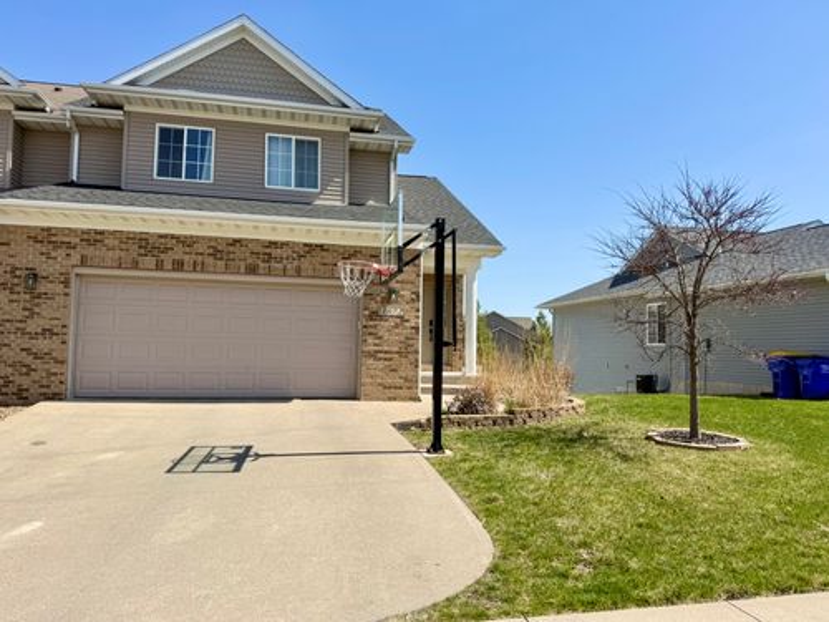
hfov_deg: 71.6
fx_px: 575
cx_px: 414
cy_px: 311
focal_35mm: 24
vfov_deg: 56.8
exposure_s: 1/4975
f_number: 1.78
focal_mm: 6.76
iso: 80
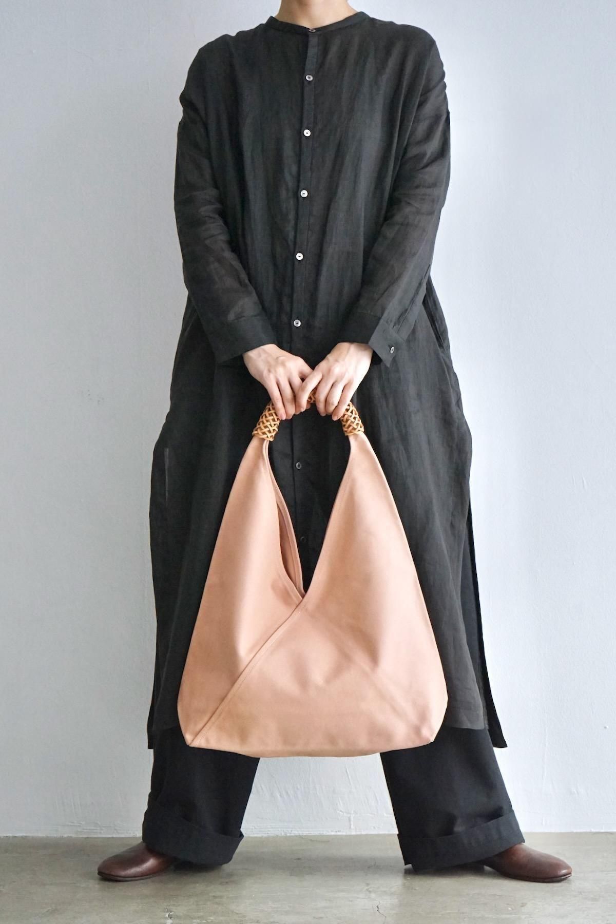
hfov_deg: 23.0
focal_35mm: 59
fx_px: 1514
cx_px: 308
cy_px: 462
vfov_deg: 33.9
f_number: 5.6
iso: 4000
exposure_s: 1/160
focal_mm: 59
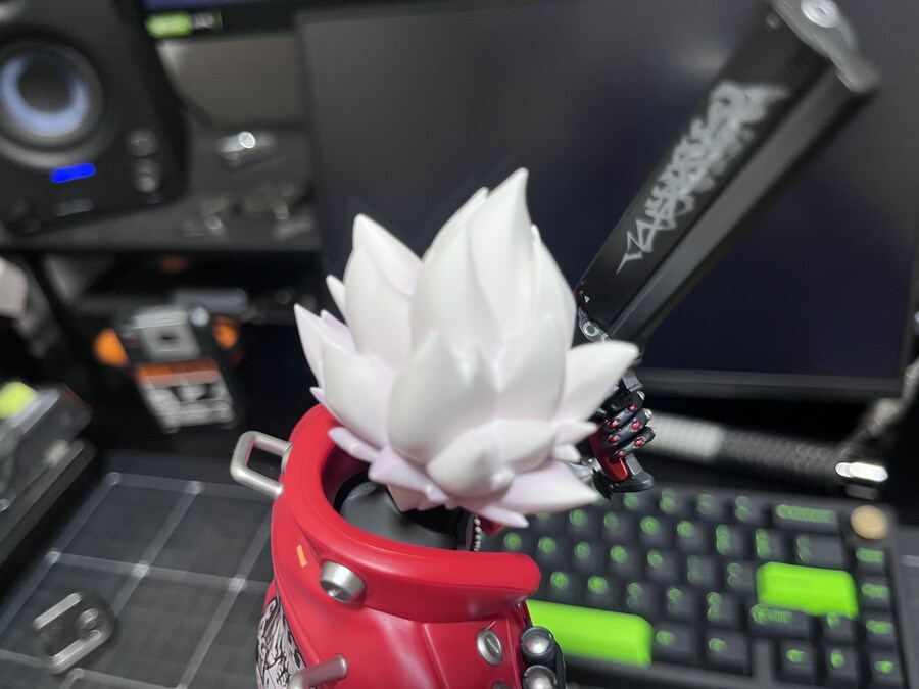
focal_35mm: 26
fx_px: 690
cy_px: 344
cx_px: 460
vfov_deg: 53.1
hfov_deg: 67.3
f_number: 1.6
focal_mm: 5.1
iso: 100
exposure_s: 1/60
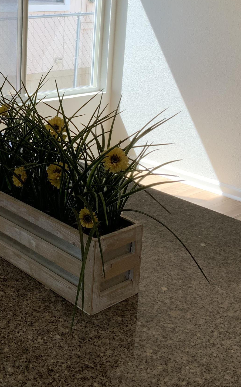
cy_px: 120
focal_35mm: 57
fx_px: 599
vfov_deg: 35.2
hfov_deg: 22.1
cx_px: 19
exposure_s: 1/174
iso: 16
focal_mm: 3
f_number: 1.8
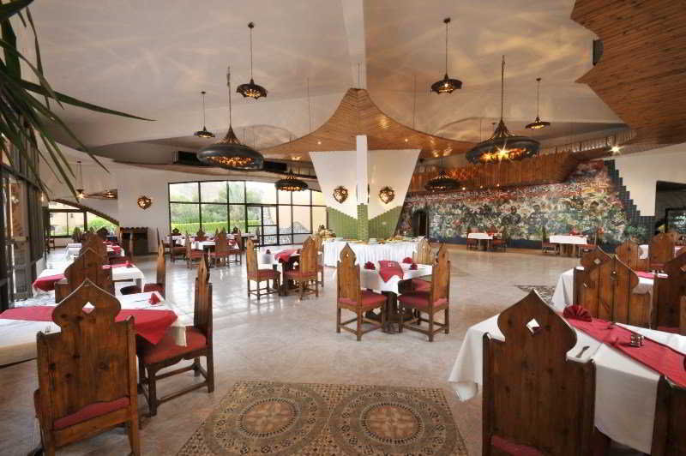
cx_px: 343
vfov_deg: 77.2
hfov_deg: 100.4
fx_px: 286
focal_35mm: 15
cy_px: 228
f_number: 22
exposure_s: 2
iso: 200
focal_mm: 10
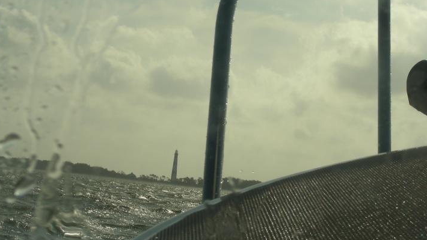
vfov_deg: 12.5
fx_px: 1098
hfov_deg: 22.0
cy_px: 99
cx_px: 196
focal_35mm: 97
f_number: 6.8
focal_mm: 13.2
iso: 50
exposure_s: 1/770
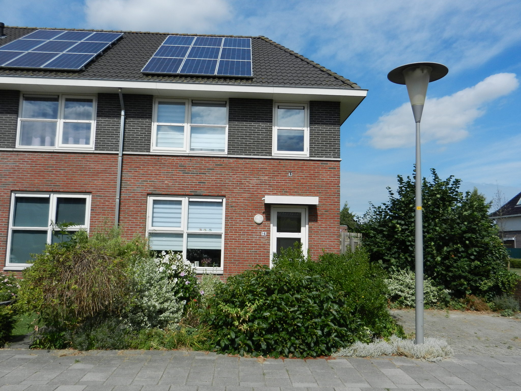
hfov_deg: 61.7
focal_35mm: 29
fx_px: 436
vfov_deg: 48.2
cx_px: 260
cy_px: 196
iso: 160
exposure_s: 1/640
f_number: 7.2
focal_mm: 5.1
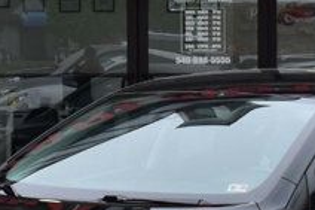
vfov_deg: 6.1
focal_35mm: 224
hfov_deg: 9.2
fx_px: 1962
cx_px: 113
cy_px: 115
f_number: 10
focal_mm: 31
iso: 400
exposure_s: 1/250
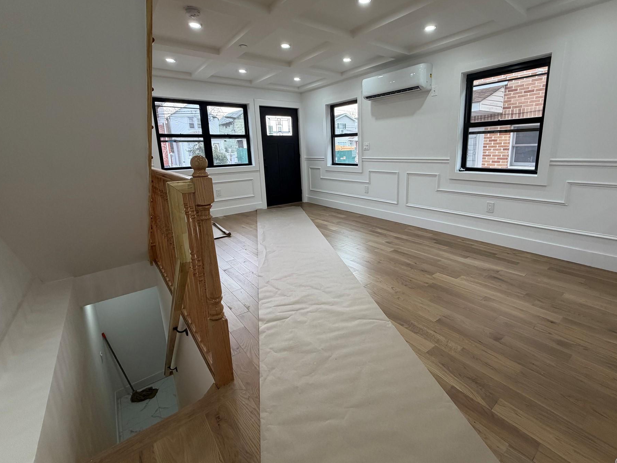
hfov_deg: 94.3
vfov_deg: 77.8
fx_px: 285
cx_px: 333
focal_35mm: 16
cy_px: 206
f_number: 2.2
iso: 200
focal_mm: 2.22
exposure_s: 1/120
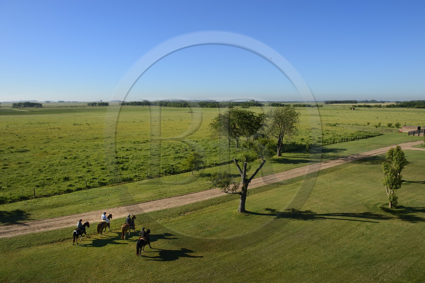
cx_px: 212
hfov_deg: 73.8
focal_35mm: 24
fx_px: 283
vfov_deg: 53.1
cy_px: 142
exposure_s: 1/500
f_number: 8
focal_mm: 24
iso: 200
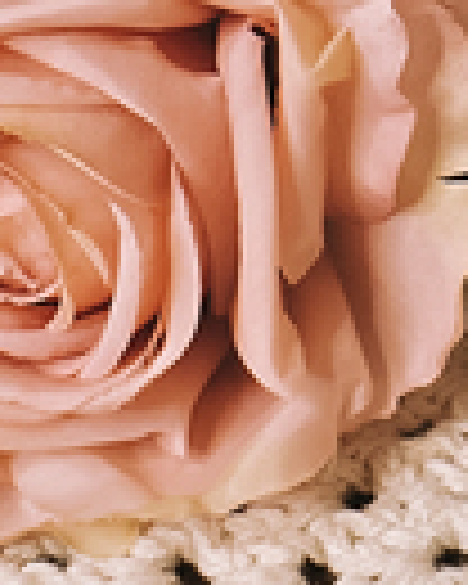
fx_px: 5263
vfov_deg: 6.0
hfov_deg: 4.9
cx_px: 1336
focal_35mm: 304
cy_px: -1076
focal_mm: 35
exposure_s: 1/160
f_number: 2.8
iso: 500
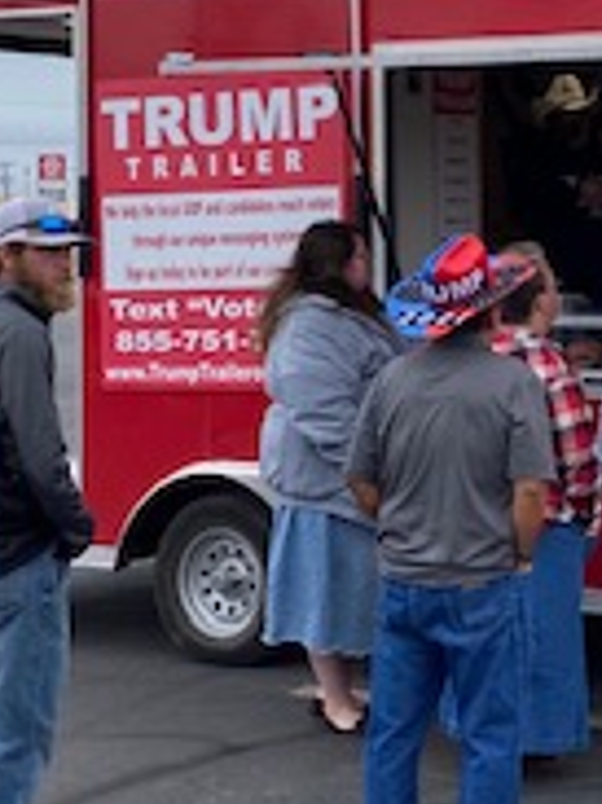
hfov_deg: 15.6
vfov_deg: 21.5
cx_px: 743
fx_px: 2113
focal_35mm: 91
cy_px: 264
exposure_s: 1/778
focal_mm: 4.25
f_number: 1.8
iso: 32
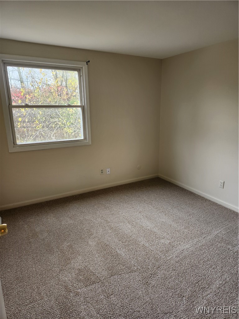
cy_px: 160
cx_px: 120
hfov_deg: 58.9
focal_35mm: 23
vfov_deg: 73.9
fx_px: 212
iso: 125
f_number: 1.8
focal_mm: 5.4
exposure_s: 1/180
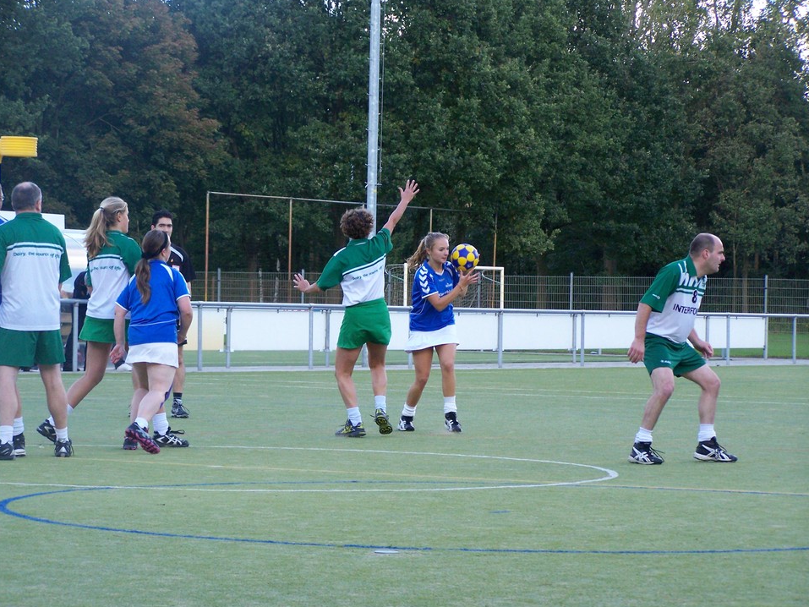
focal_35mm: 137
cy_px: 314
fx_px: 3202
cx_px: 390
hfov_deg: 14.4
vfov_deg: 10.8
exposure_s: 1/320
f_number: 3.3
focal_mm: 21.2
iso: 160
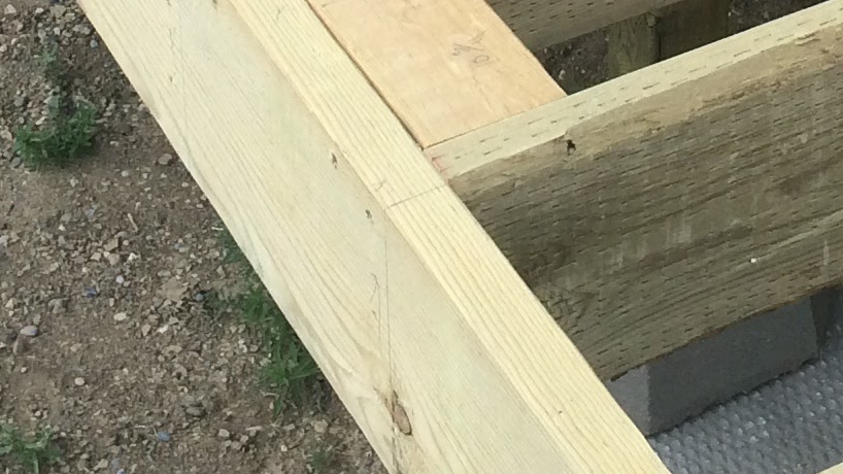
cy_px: -647
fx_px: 2816
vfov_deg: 8.8
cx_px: 809
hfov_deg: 16.7
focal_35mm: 126
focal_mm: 4.15
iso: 32
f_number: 2.2
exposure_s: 1/494
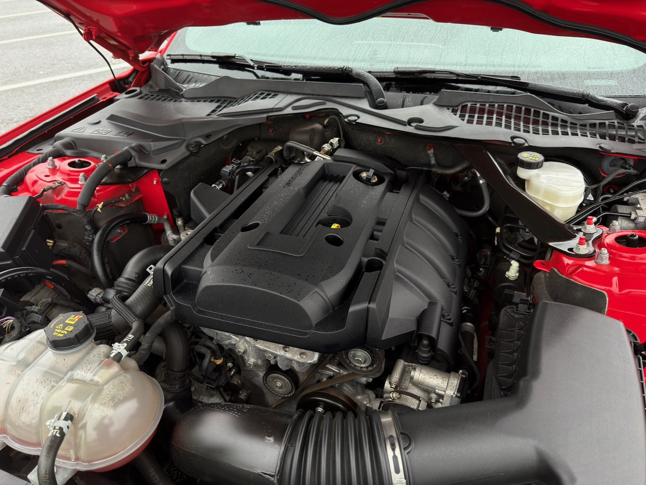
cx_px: 323
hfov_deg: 71.6
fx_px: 448
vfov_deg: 56.8
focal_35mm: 24
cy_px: 242
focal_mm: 6.76
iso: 200
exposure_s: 1/83
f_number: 1.78
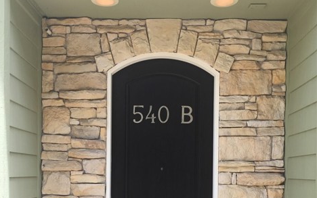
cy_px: 179
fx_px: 363
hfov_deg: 47.2
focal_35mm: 42
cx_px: 155
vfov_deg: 29.3
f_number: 2.2
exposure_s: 1/377
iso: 32
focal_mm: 4.15
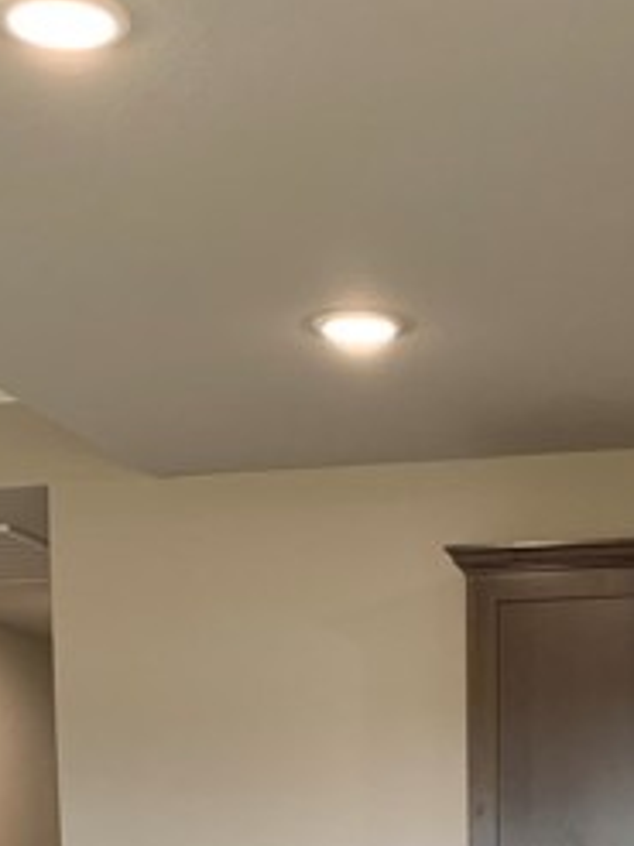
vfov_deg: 21.5
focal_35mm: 81
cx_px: 459
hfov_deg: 18.1
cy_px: 1144
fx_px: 1980
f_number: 1.8
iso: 64
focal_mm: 4.25
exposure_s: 1/120
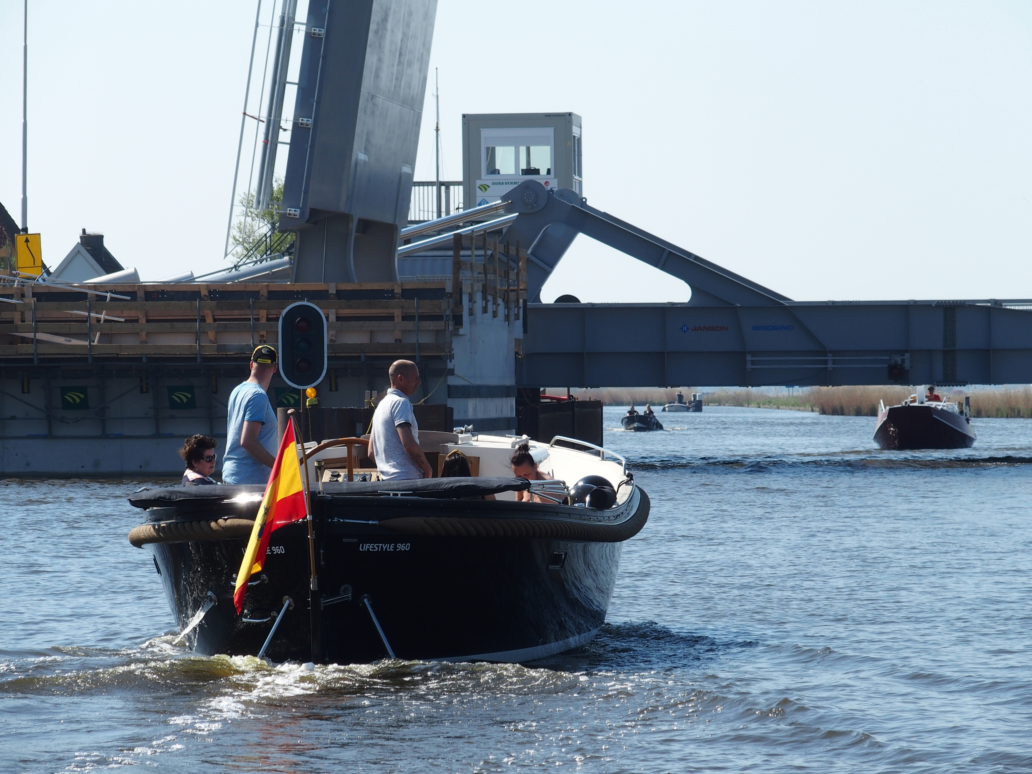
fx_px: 5963
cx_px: 516
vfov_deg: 7.4
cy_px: 387
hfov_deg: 9.9
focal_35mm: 200
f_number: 5
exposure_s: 1/500
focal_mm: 42.5
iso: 100
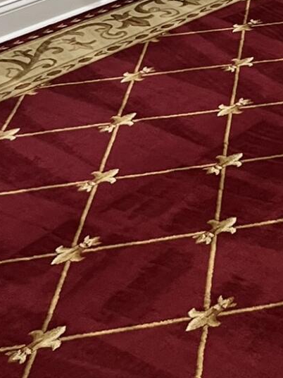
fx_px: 1057
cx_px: 524
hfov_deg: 13.5
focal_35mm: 97
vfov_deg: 18.1
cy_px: -179
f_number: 1.5
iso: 100
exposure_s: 1/60
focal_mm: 5.7
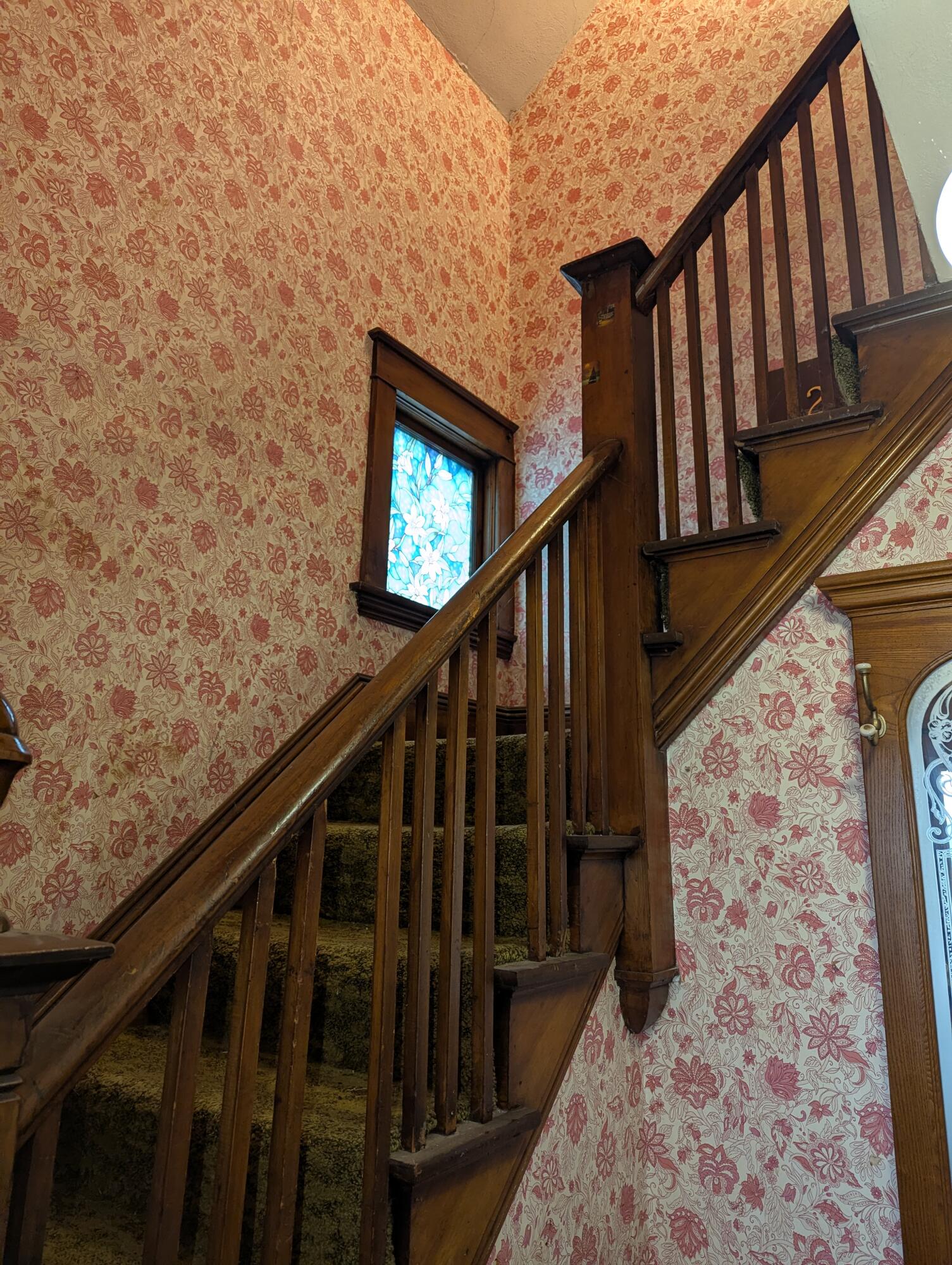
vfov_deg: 71.5
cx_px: 476
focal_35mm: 24
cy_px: 632
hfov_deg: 56.9
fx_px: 878
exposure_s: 1/60
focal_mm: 6.81
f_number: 1.85
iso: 229
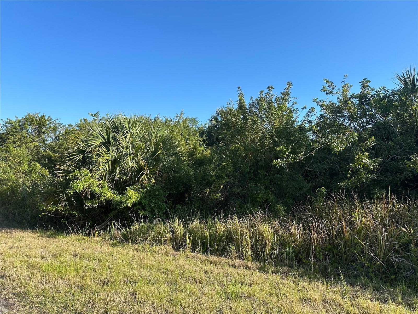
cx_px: 209
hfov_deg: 71.6
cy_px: 157
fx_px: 290
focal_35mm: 24
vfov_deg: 56.8
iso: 80
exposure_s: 1/1949
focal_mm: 6.86
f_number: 1.78
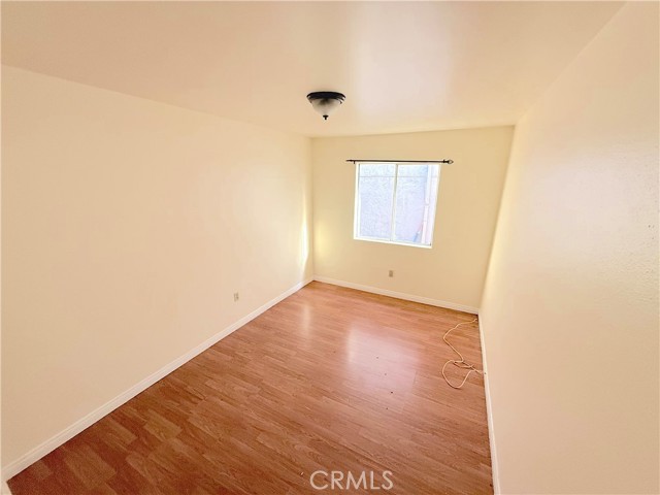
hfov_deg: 102.1
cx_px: 330
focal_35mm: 14
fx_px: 267
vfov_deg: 85.7
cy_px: 248
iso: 250
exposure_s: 1/99
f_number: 2.2
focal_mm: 2.22
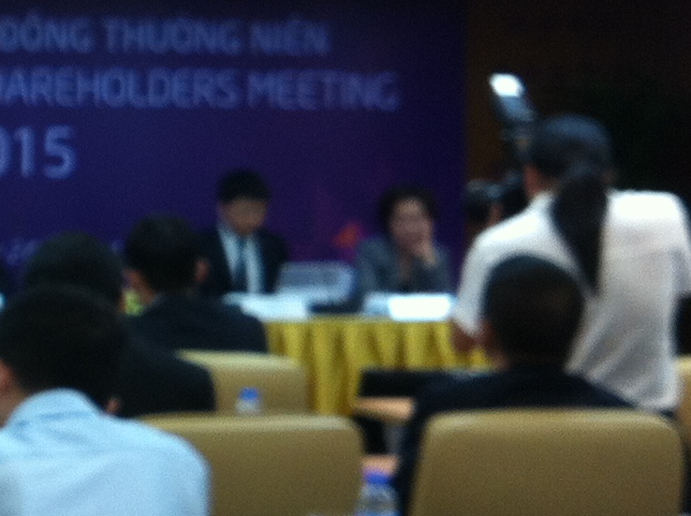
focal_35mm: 123
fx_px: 2451
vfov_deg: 12.0
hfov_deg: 14.4
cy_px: 176
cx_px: -505
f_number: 2.8
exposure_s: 1/30
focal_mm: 3.85
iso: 80
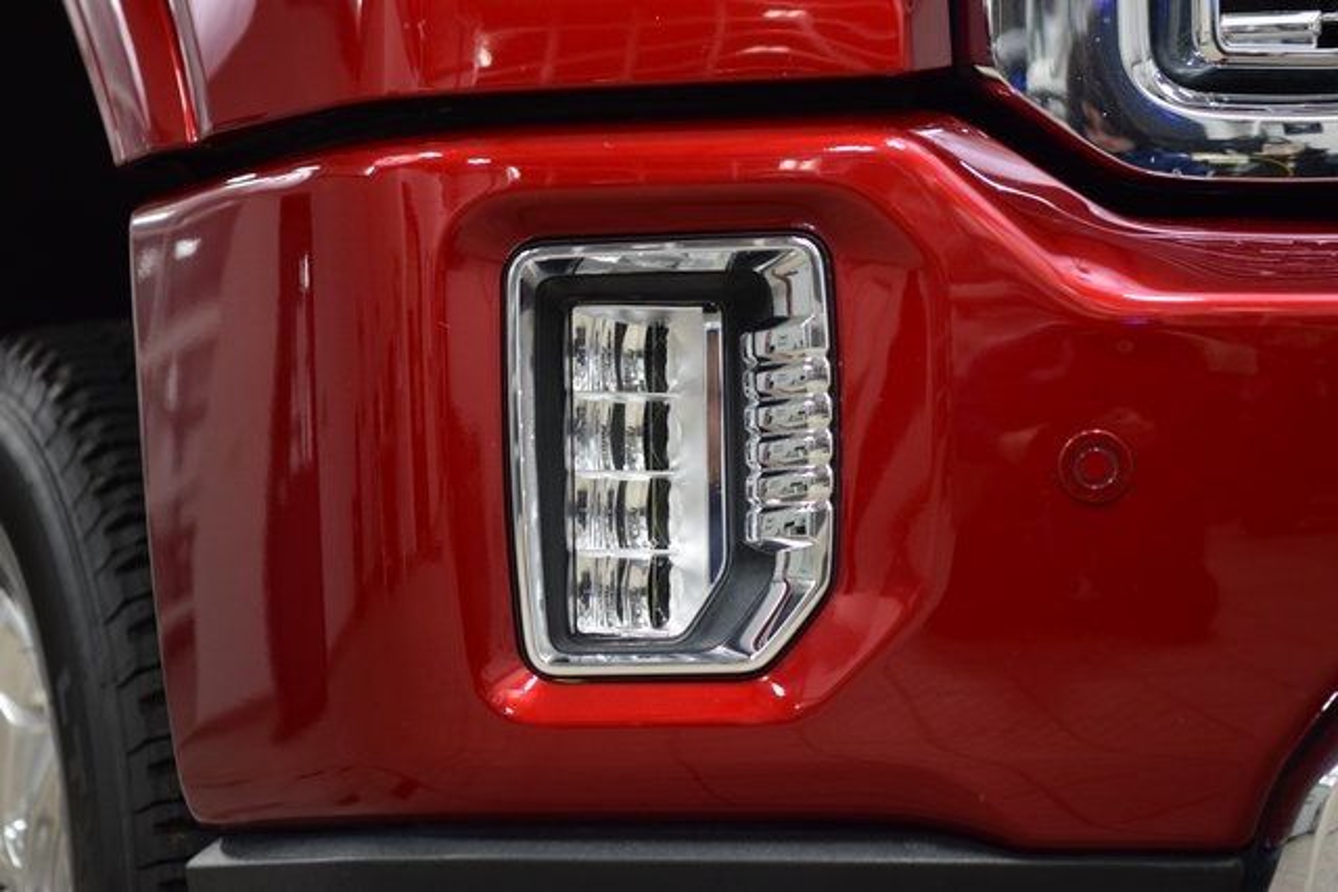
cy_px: 446
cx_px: 669
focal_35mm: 105
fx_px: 3903
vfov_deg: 13.0
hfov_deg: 19.5
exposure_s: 1/125
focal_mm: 70
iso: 1600
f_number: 3.5
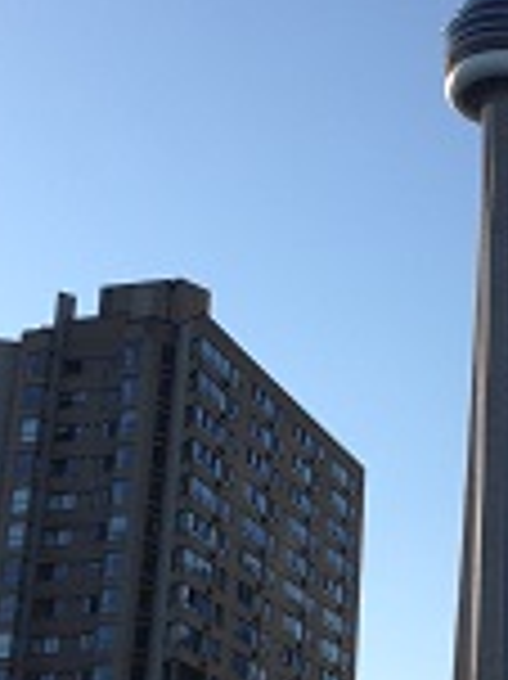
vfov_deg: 21.1
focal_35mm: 93
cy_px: 432
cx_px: 499
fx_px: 1822
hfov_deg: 15.6
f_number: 2.4
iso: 50
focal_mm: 4.28
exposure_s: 1/1577
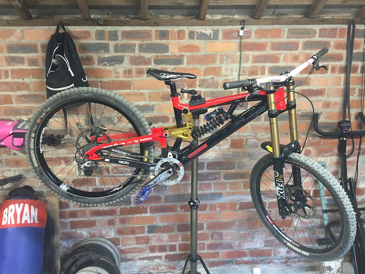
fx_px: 306
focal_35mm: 29
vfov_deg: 48.2
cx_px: 182
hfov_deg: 61.7
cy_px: 137
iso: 250
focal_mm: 4.15
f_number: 2.2
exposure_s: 1/33
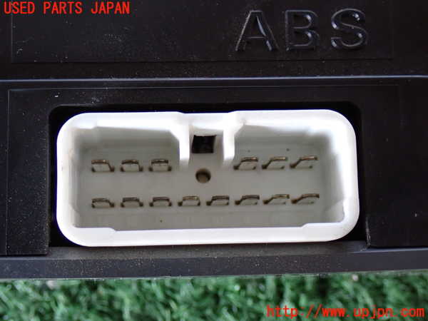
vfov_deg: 20.7
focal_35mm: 71
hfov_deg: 27.4
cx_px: 214
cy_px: 160
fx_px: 878
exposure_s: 1/30
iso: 800
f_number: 3.9
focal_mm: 12.73
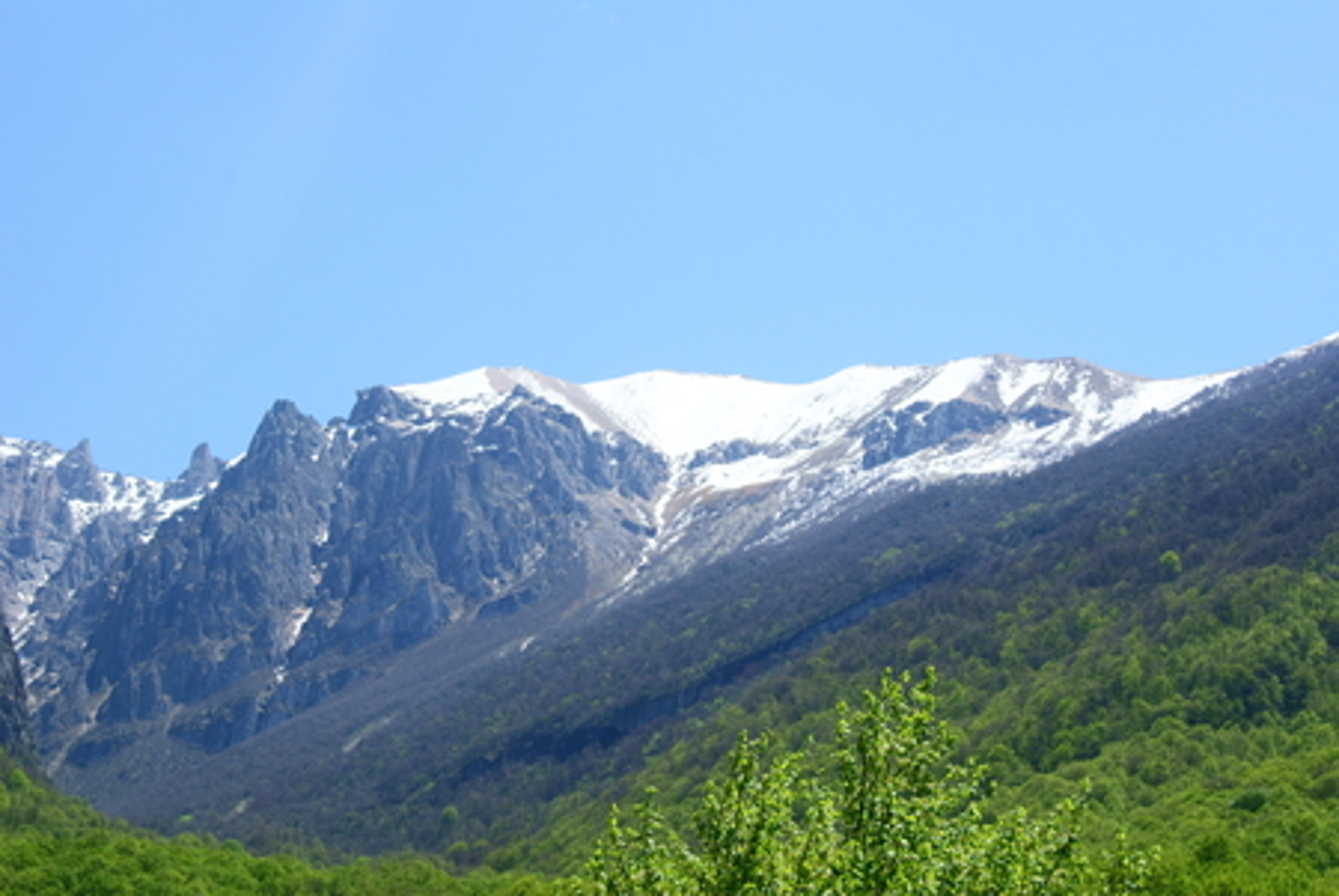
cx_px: 670
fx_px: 2792
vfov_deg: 18.2
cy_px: 448
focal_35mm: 75
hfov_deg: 27.0
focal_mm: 50
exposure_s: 1/250
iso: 100
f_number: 13
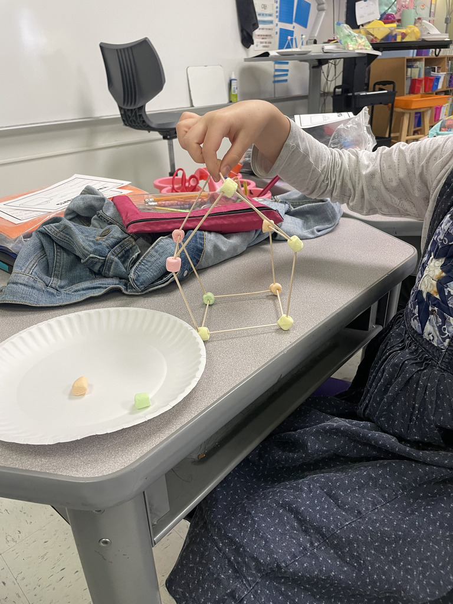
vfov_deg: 67.3
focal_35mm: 26
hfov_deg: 53.1
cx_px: 226
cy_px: 302
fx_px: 454
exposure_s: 1/82
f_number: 1.6
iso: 125
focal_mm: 4.2
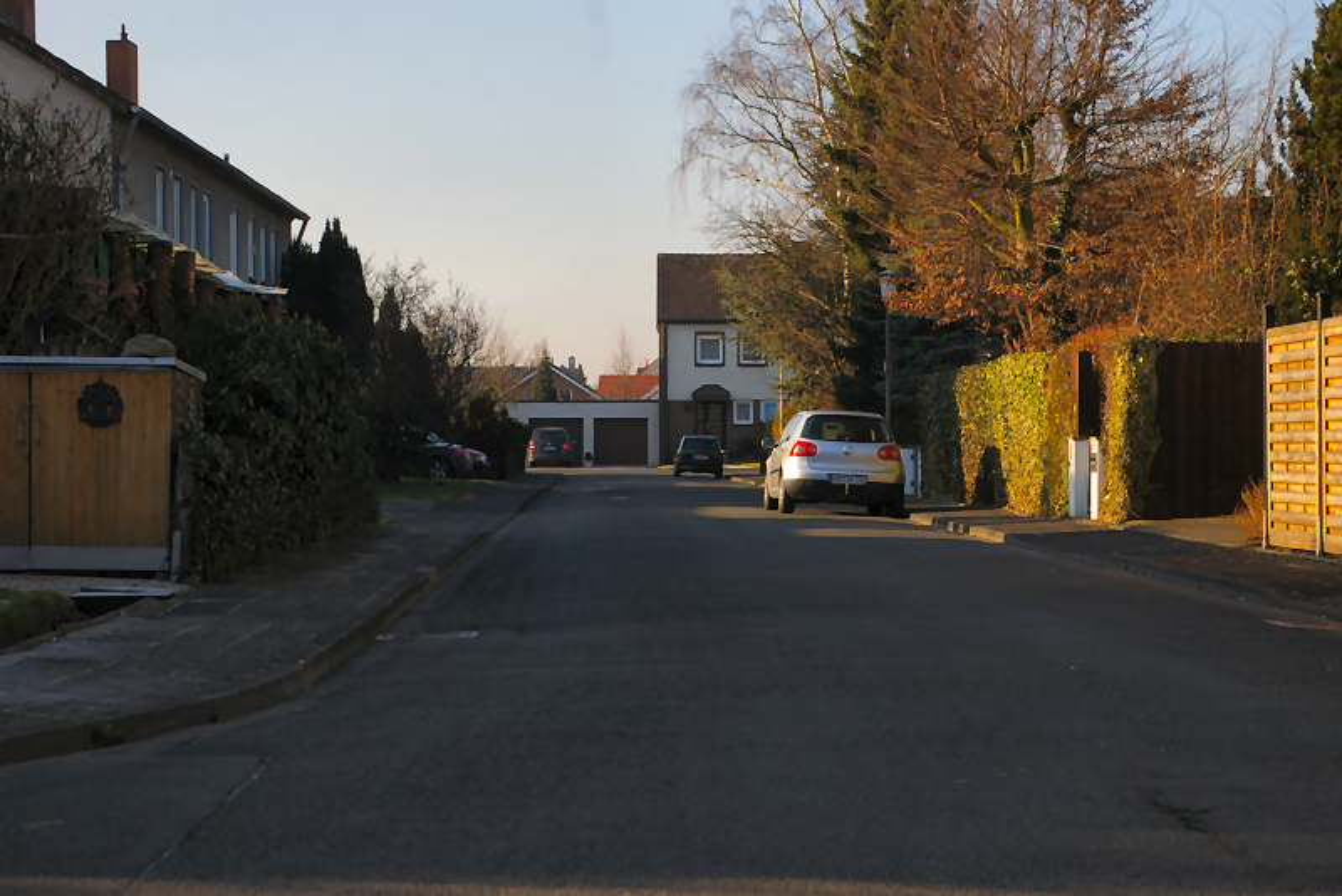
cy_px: 448
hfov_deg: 24.6
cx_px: 671
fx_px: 3076
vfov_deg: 16.6
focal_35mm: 82
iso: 200
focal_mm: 55
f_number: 8
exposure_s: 1/250
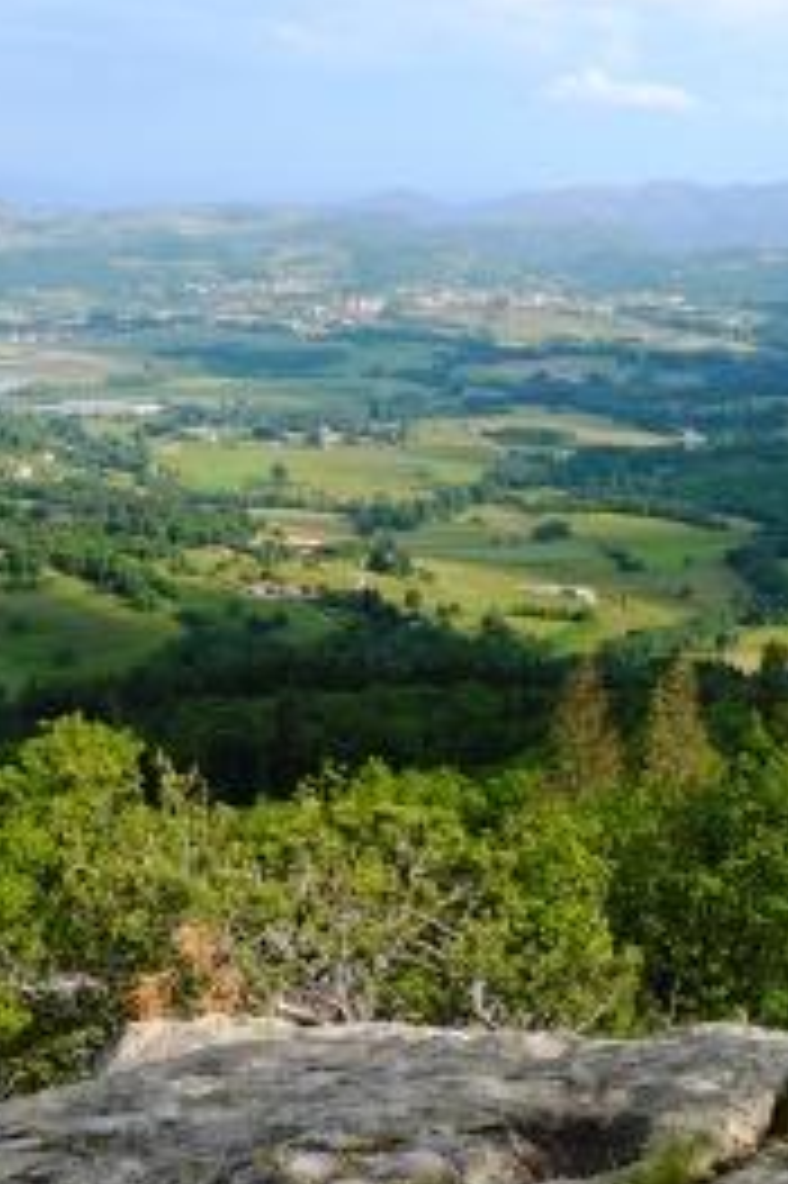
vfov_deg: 32.4
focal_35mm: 62
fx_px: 2038
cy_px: 522
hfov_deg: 21.9
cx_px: 468
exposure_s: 1/640
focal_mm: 5.2
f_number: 2.8
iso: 80
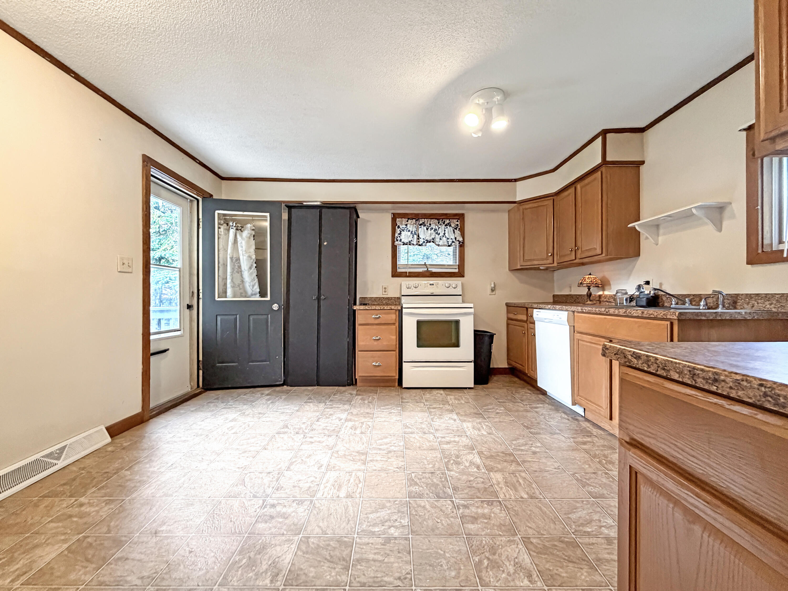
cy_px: 296
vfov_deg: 85.7
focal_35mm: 14
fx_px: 319
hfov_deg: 102.1
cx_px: 394
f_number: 2.2
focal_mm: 2.22
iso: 400
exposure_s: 1/60
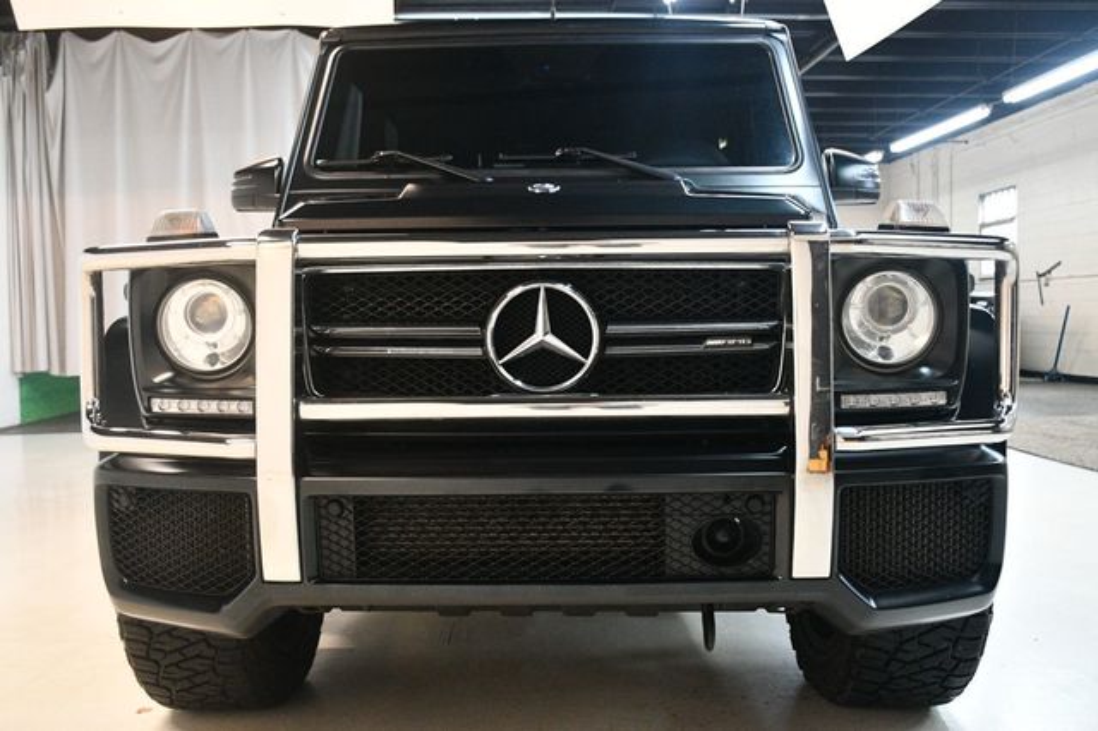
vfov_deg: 38.8
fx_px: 1036
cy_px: 366
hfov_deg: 55.8
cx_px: 549
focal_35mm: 34
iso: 3200
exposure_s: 1/125
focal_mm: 23
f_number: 3.8
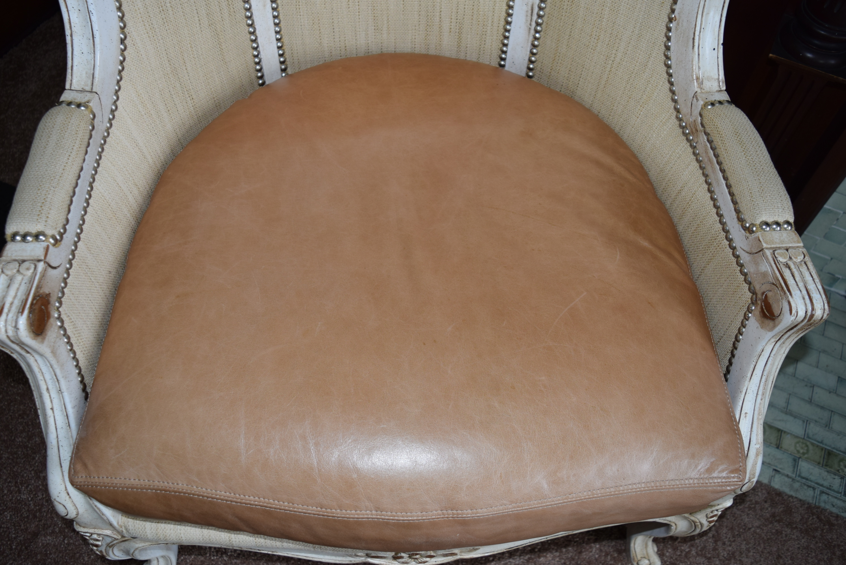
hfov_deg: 59.5
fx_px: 741
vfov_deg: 41.8
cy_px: 282
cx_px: 423
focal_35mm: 32
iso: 400
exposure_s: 1/60
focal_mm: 21
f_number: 3.8
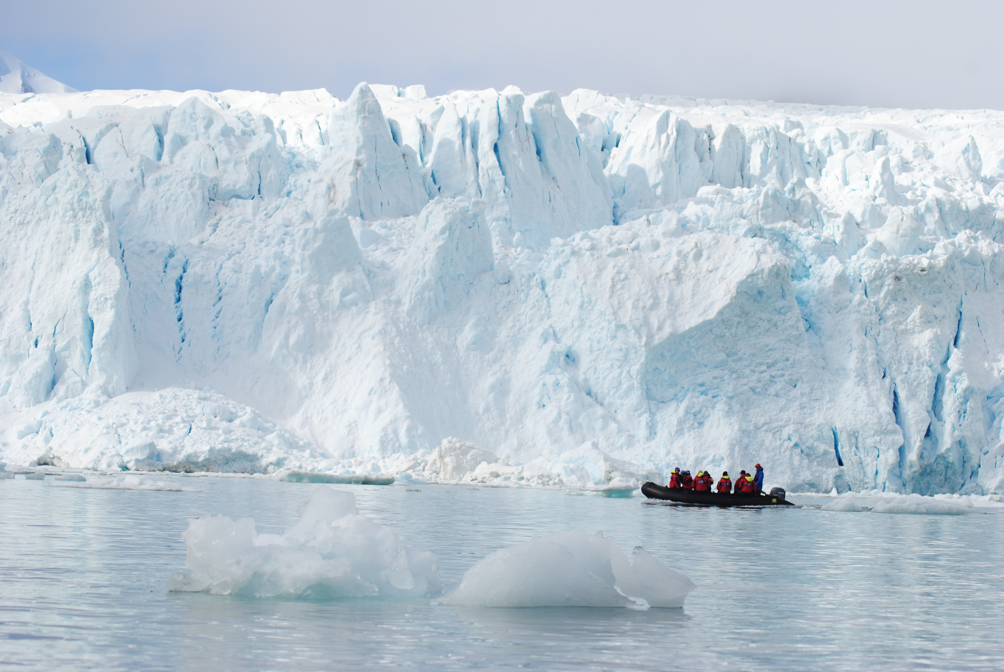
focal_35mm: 105
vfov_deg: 13.1
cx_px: 502
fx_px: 2932
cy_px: 336
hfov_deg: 19.4
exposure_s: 1/800
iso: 100
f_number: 7.1
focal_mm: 70
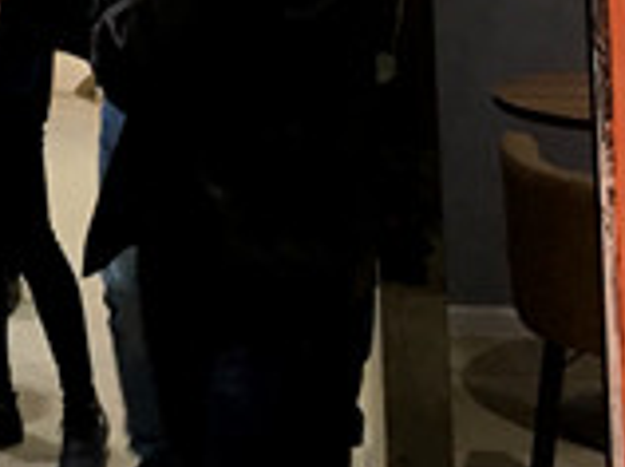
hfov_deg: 19.3
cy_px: -216
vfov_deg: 15.0
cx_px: -245
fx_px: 1659
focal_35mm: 92
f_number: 2.2
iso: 80
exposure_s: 1/17
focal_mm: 4.15
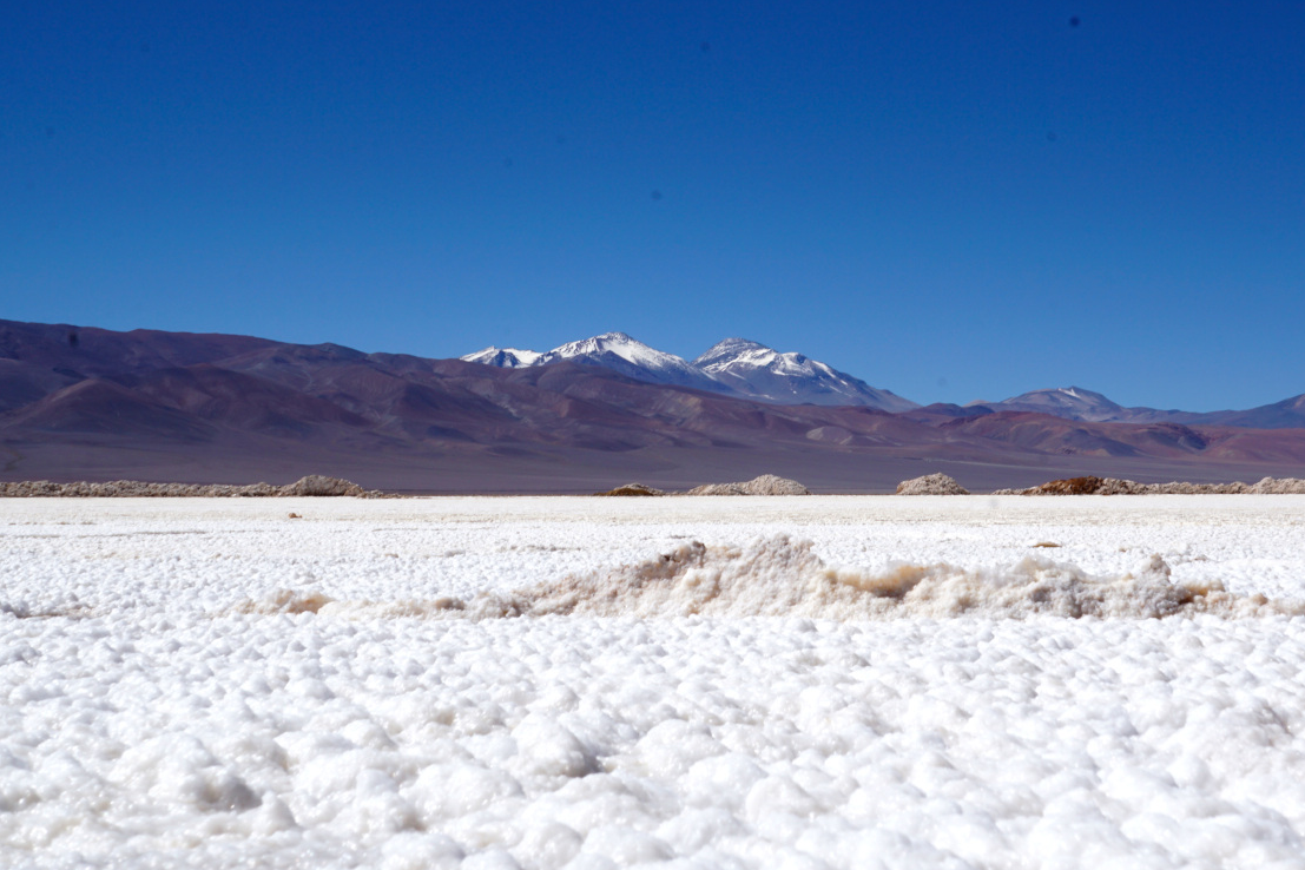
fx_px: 2211
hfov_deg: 32.8
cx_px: 779
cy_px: 367
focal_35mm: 61
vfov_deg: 22.2
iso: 100
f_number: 22
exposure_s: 1/100
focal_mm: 30
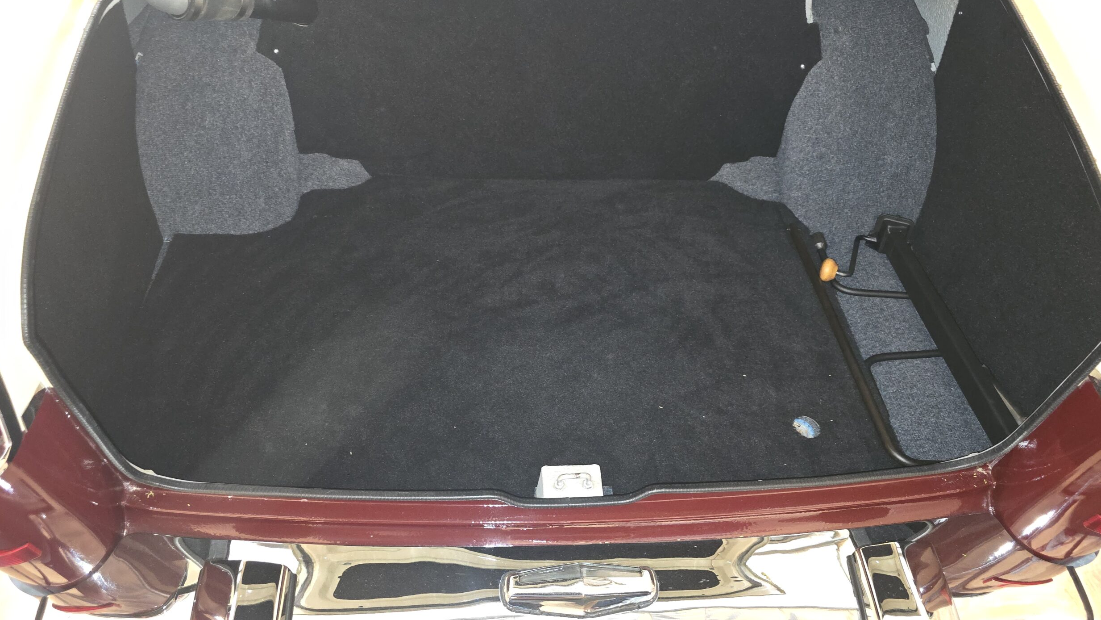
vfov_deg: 44.3
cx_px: 536
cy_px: 281
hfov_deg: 71.9
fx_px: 759
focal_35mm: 26
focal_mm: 6.3
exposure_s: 1/12
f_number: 1.7
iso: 400
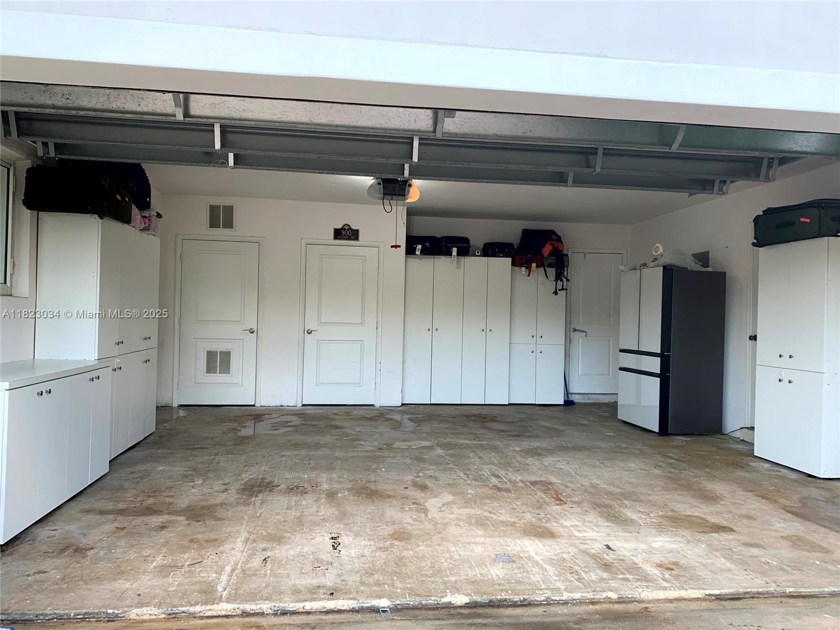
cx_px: 420
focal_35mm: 26
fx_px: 631
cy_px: 315
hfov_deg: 67.3
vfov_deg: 53.1
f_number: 1.8
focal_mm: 4.25
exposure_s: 1/122
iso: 32
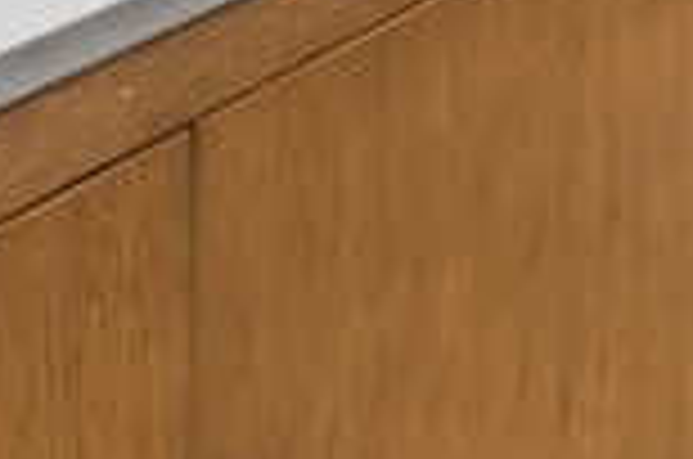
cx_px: 873
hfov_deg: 19.1
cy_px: -765
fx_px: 1921
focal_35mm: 100
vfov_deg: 10.8
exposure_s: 1/20
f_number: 4.5
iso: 320
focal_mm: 10
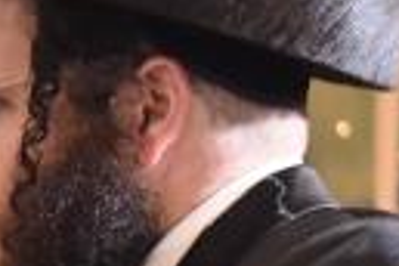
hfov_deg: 4.9
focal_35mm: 412
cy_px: 379
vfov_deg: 3.3
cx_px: -575
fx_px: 4566
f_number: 5
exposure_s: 1/100
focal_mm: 52
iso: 800
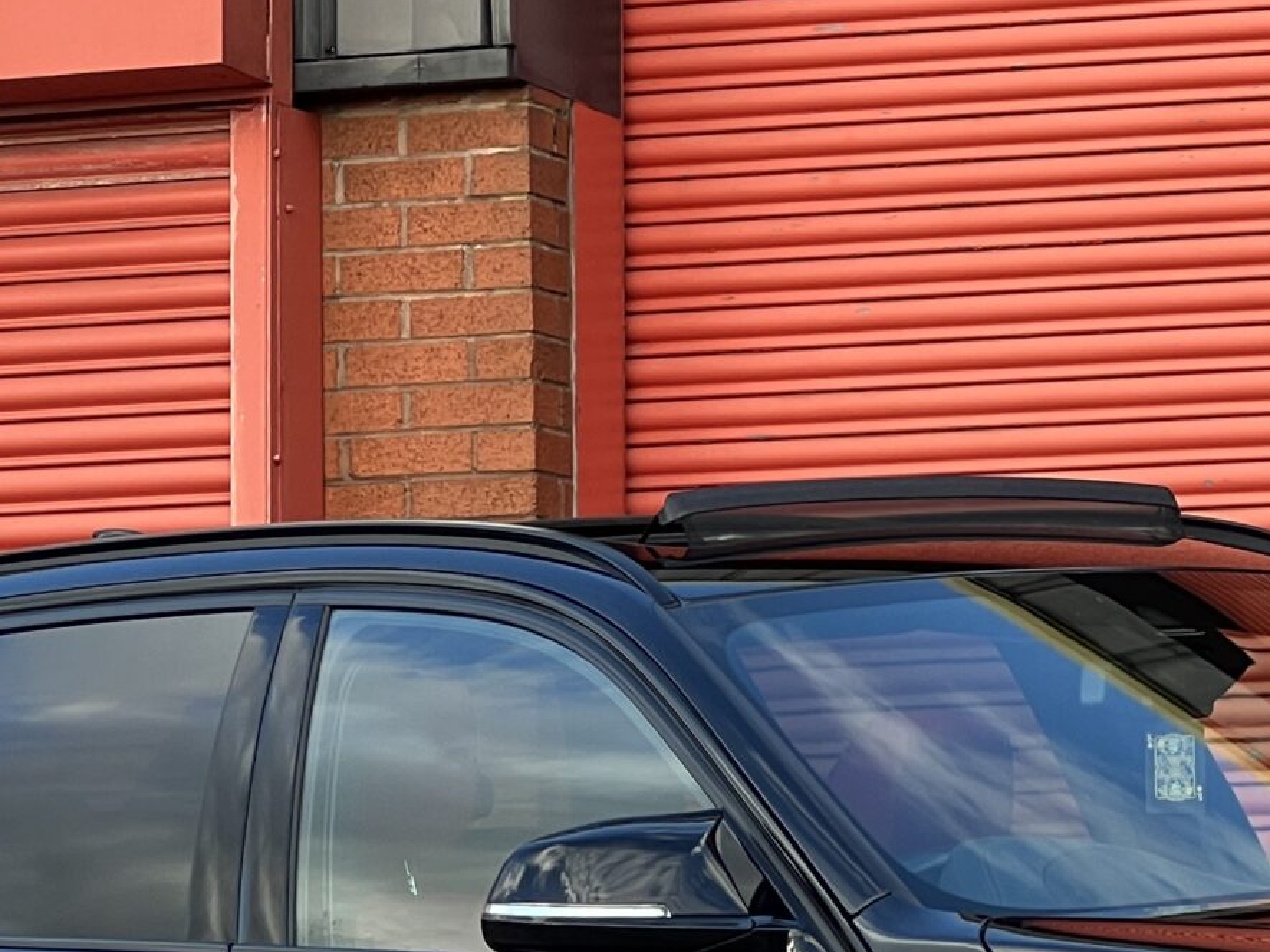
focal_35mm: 223
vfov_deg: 6.7
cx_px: 1092
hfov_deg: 8.8
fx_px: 8181
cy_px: 559
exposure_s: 1/141
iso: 32
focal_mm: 9
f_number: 2.8
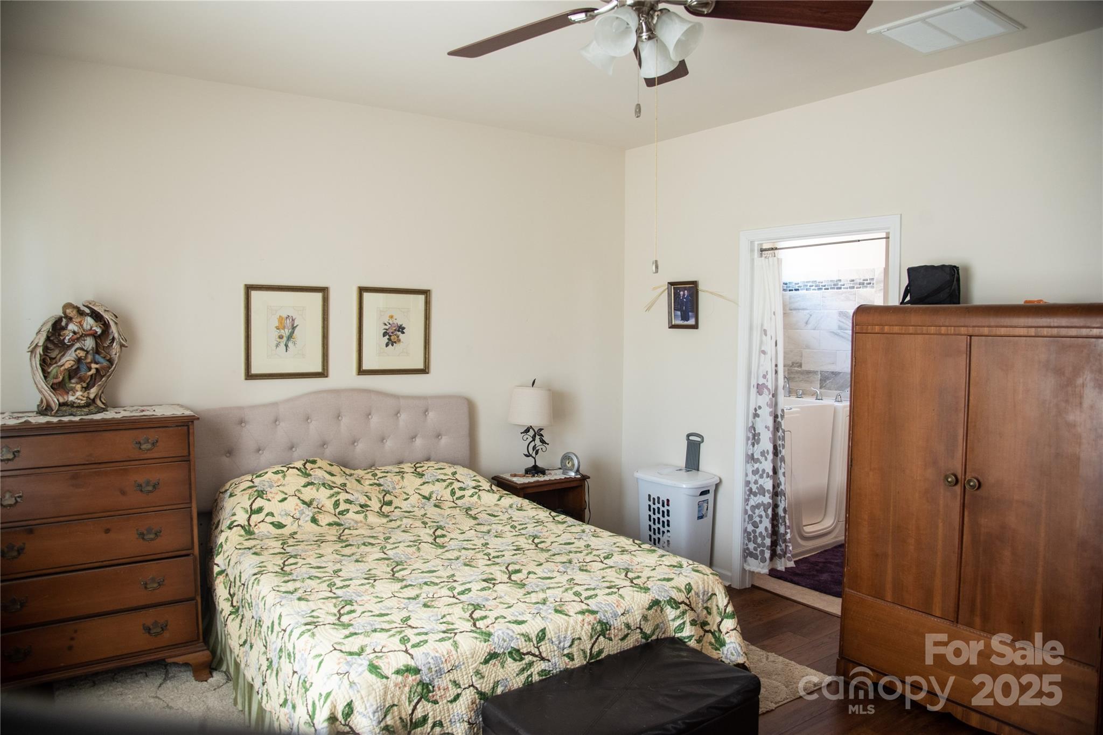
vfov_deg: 53.1
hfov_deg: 73.7
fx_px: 735
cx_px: 552
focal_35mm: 24
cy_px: 368
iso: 800
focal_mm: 24
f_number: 5
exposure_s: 1/30
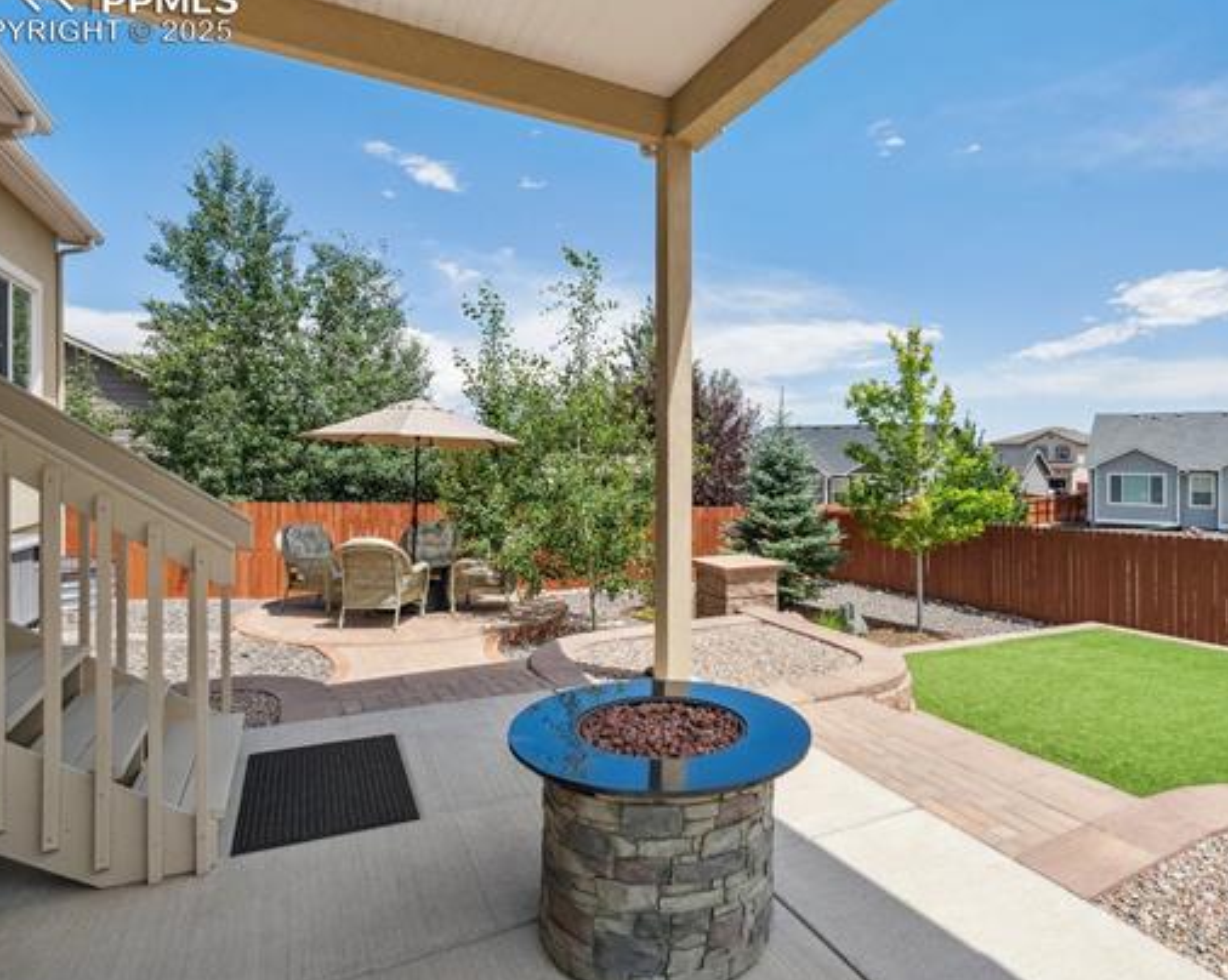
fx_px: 690
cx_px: 711
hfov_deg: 82.7
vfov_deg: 70.8
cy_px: 475
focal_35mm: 19
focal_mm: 16
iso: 400
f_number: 6.3
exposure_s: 1/800
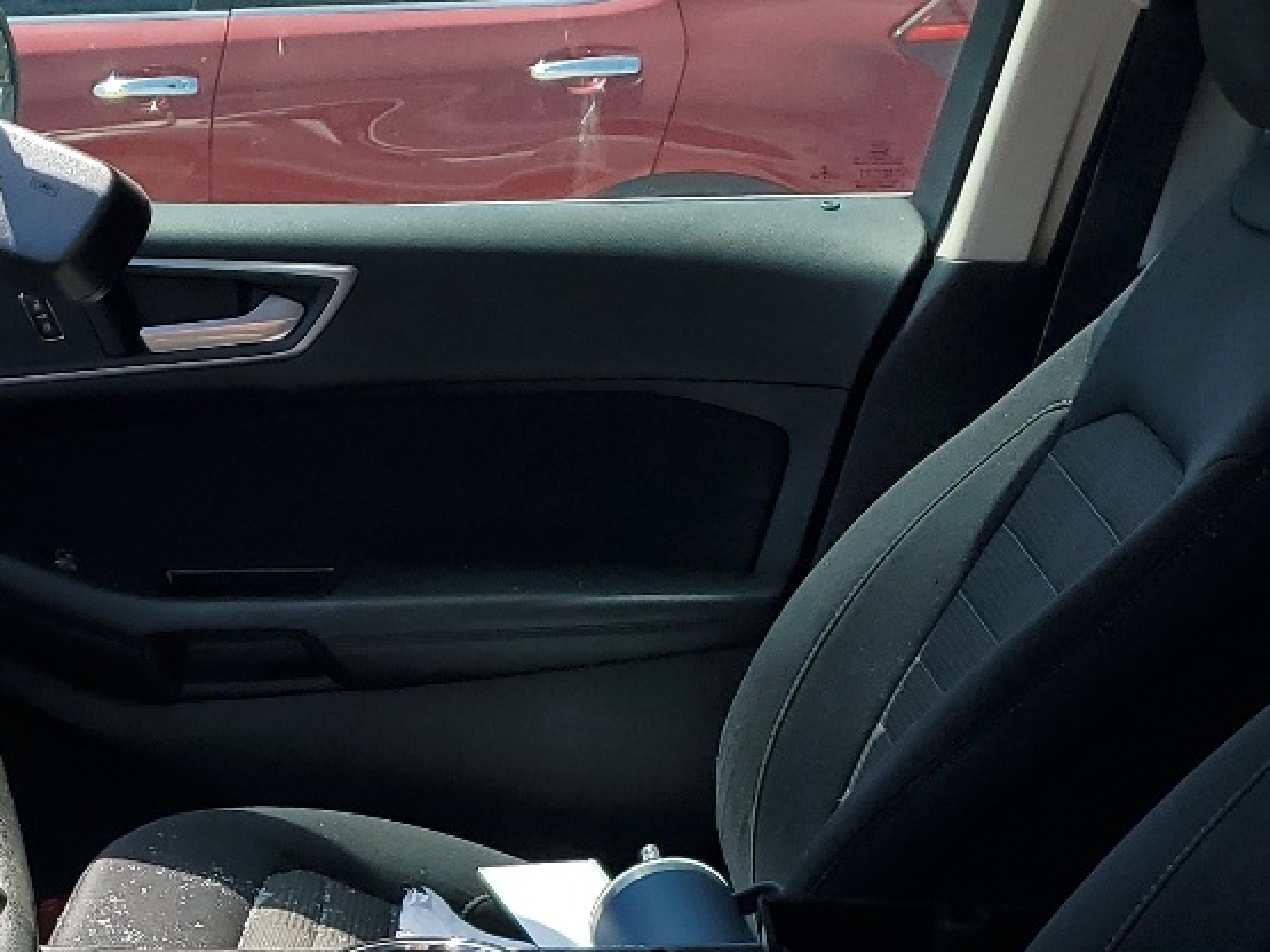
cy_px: 1007
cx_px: 92
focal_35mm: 75
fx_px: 2751
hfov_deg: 25.1
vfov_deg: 19.0
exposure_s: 1/2000
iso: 50
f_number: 1.5
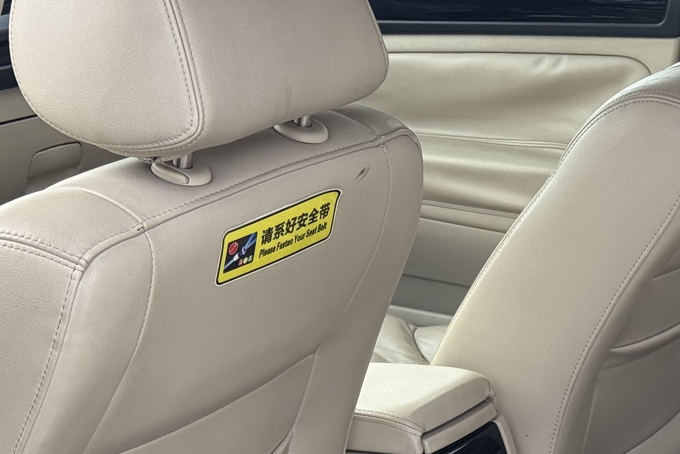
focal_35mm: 110
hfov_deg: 18.2
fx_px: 2078
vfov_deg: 12.2
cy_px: 552
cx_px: 649
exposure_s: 1/627
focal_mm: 6.76
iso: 64
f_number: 1.78
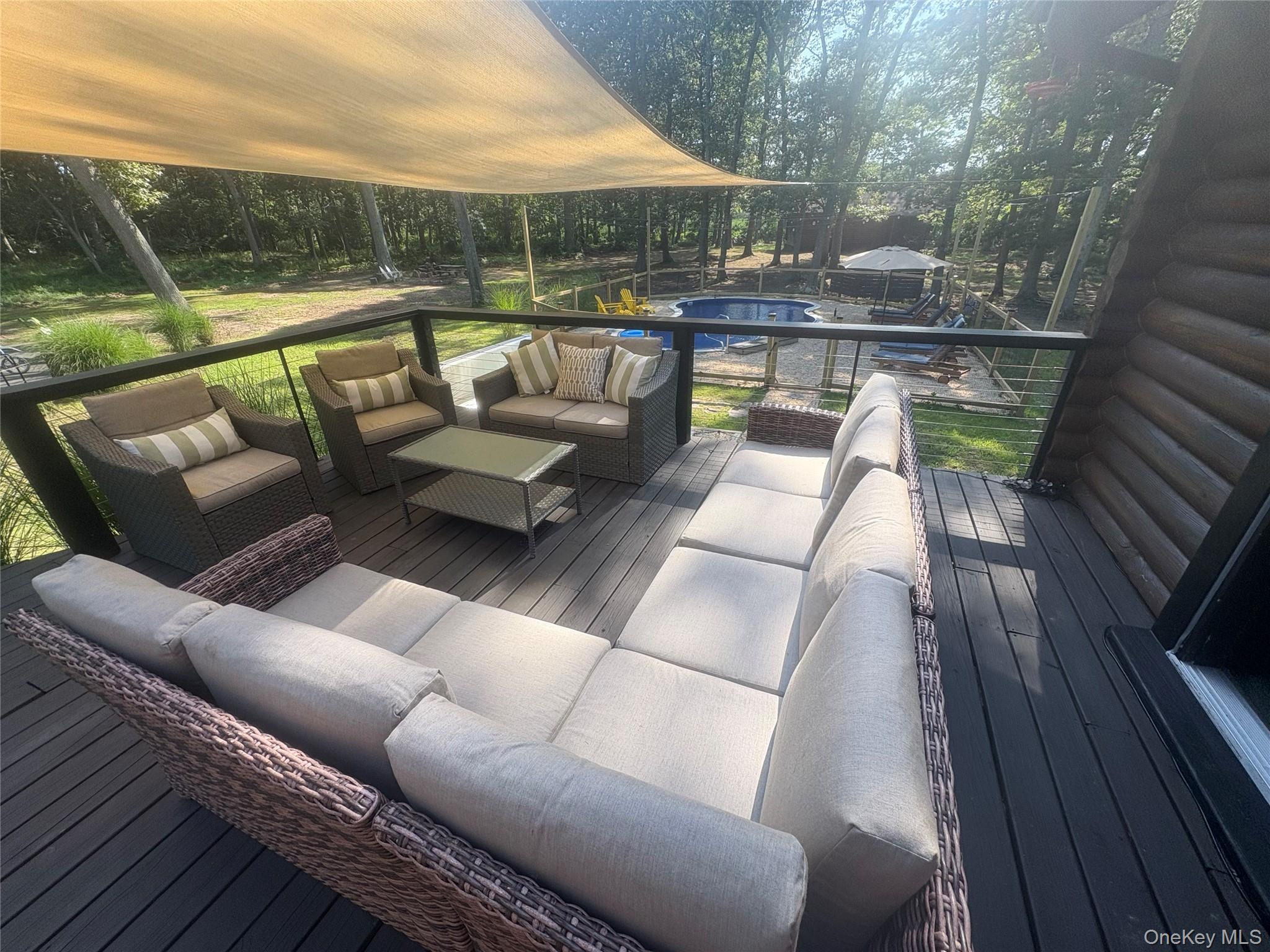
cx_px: 635
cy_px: 476
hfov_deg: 102.1
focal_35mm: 14
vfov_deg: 85.7
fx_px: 514
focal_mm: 2.22
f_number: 2.2
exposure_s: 1/582
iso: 40
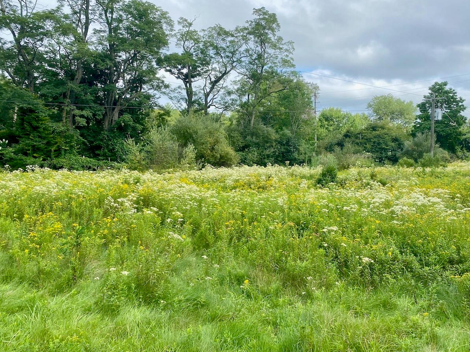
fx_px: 380
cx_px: 251
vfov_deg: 49.7
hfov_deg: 63.4
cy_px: 169
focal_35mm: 28
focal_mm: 4.25
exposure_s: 1/1608
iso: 32
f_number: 1.8
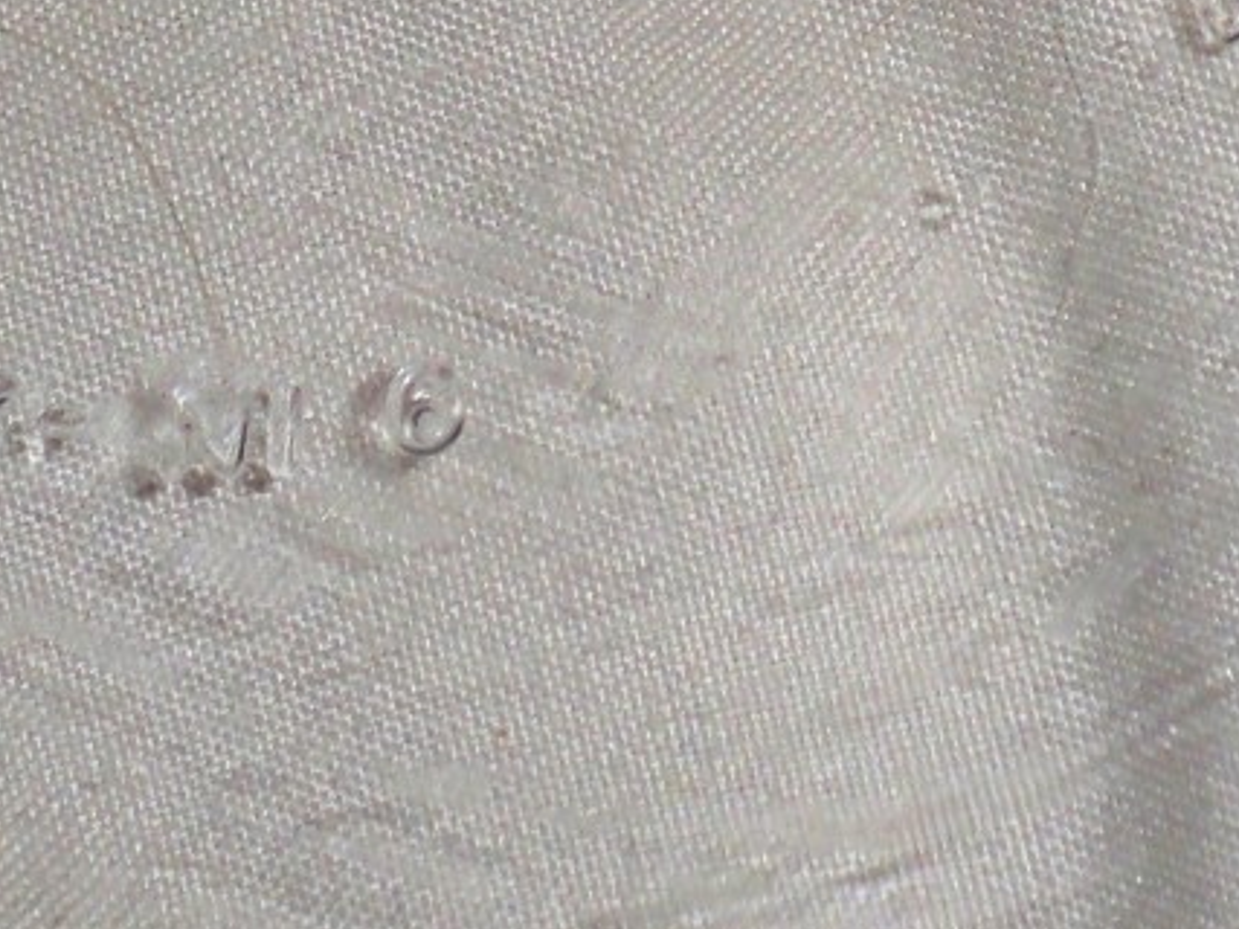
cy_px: -656
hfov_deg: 7.8
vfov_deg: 5.7
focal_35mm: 255
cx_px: 693
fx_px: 9125
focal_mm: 12.1
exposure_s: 1/80
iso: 200
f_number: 4.5
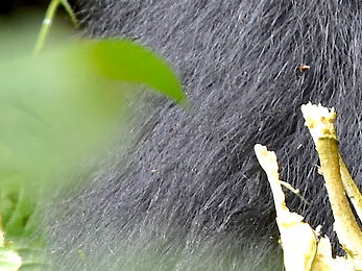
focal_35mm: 698
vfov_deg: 2.1
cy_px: -401
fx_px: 7297
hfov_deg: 2.8
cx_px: 728
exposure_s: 1/60
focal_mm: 70
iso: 560
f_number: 4
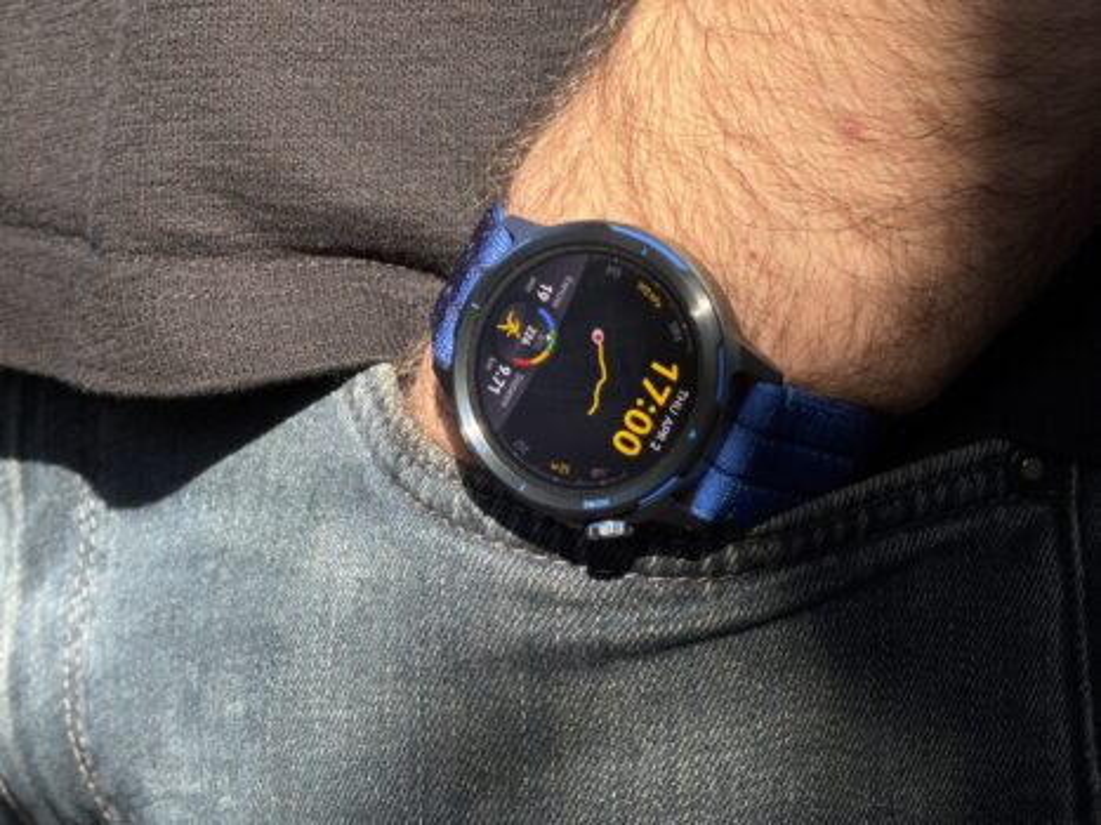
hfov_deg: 9.9
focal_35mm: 200
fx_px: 6360
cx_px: 550
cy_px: 412
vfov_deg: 7.4
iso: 50
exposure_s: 1/365
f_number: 2.8
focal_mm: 16.89
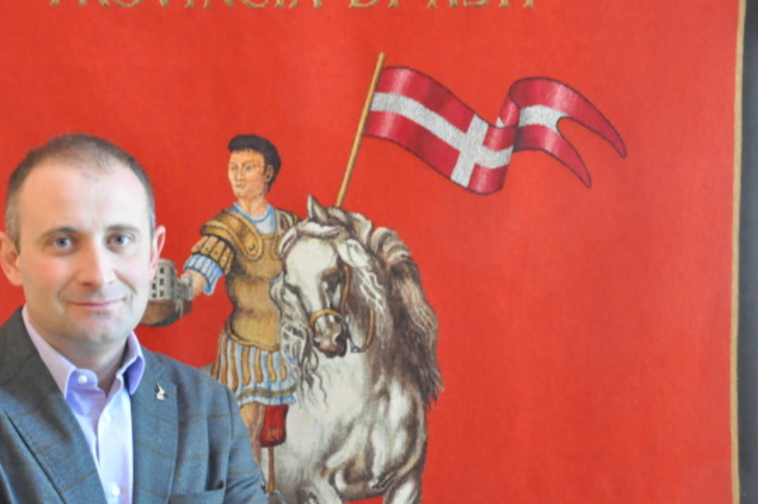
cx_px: 286
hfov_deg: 29.6
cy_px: 229
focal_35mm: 68
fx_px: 1430
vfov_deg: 20.0
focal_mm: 36
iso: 3200
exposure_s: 1/13
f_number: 11
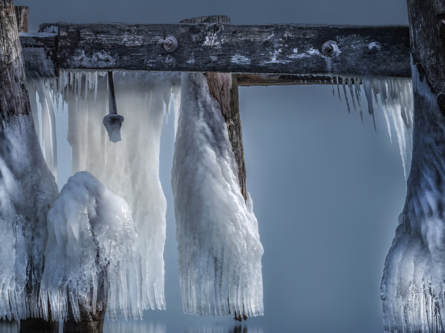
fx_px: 2236
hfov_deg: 11.3
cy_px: 161
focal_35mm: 174
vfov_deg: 8.5
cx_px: 134
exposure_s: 25
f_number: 22
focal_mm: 116
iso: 100
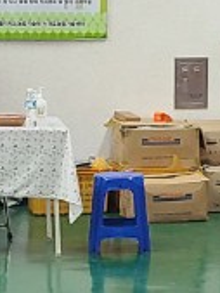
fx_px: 1667
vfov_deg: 9.3
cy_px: 602
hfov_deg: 7.5
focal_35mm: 197
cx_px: 147
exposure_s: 1/59.2
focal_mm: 5.4
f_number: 1.8
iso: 100
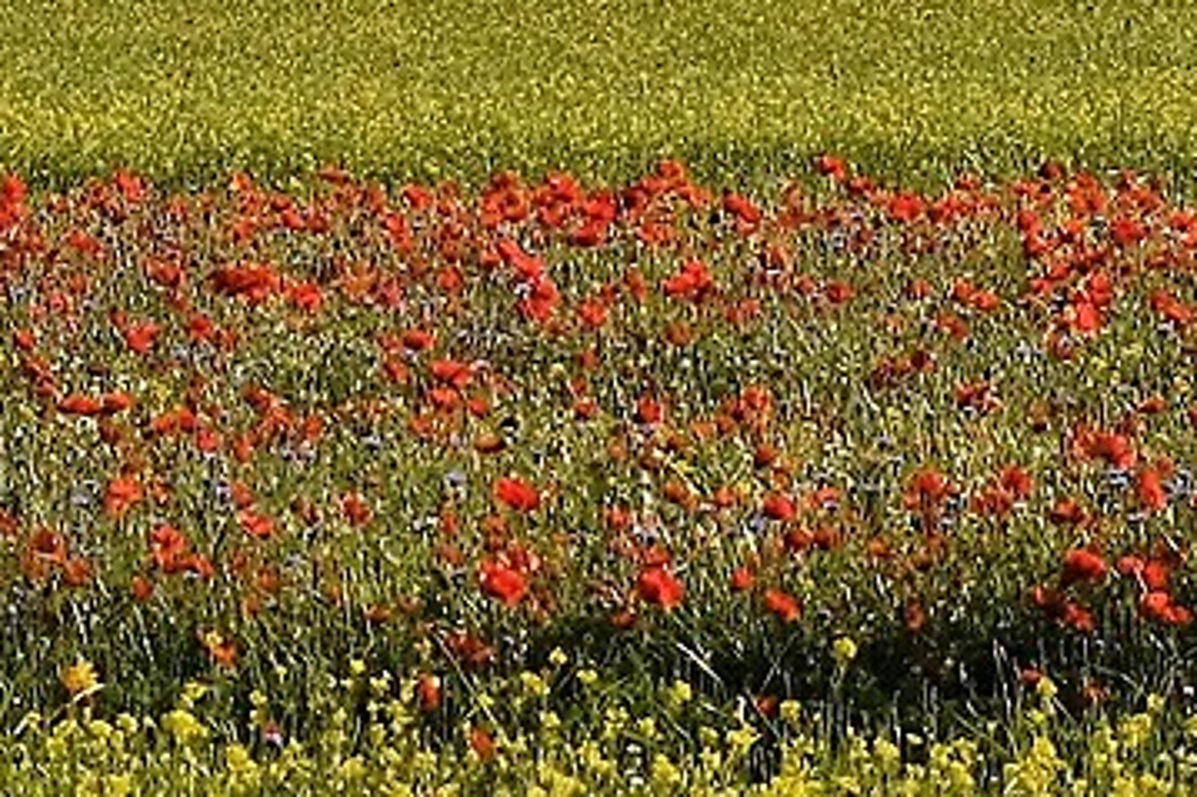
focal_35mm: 348
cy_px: 53
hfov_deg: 5.9
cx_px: 180
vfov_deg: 3.9
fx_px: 11565
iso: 100
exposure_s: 1/125
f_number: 8
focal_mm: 34.5
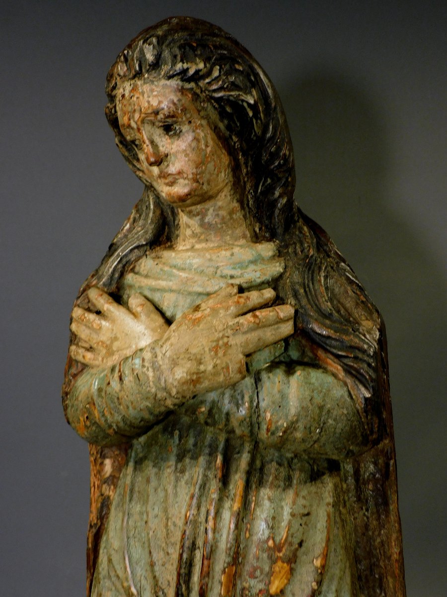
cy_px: 298
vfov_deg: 55.4
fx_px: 568
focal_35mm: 33
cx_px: 224
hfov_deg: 42.9
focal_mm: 5.9
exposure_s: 1/30
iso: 200
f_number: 3.6
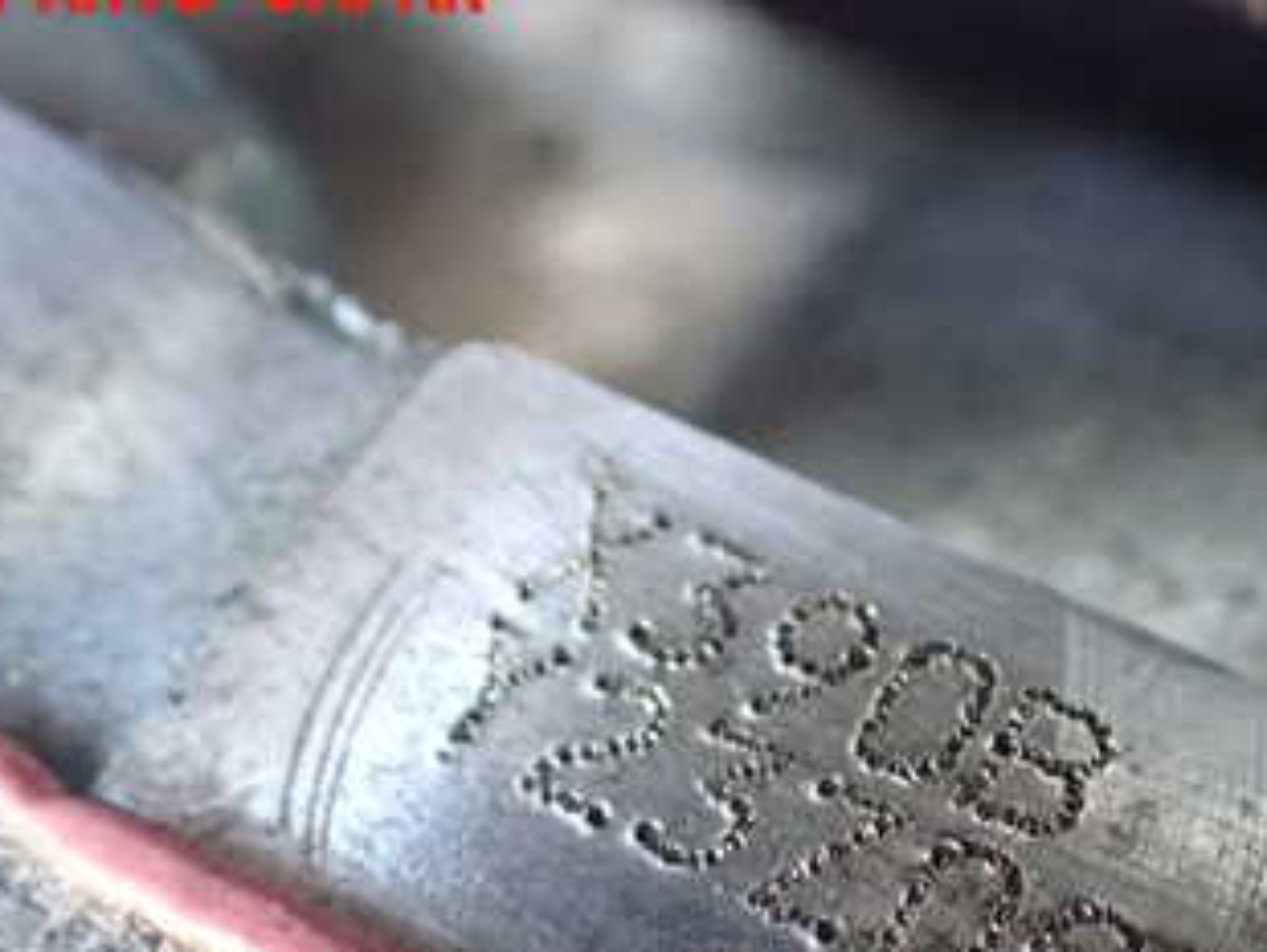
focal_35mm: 58
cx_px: 969
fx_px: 2125
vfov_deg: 24.5
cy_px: 854
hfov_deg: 32.5
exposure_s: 1/50
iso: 800
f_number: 2.3
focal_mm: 5.4
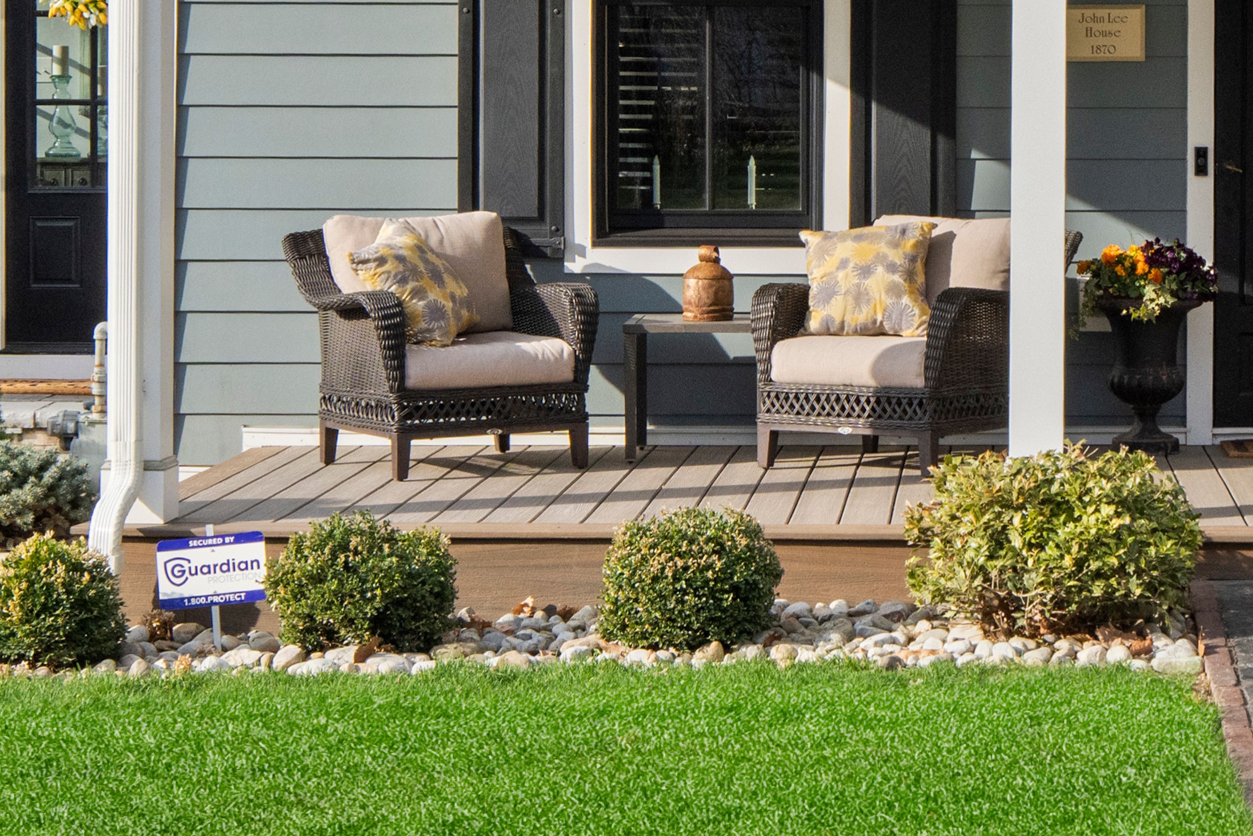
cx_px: 1036
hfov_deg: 22.0
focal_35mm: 91
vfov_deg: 14.5
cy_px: -173
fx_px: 3167
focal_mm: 24
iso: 800
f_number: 9
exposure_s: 1/800
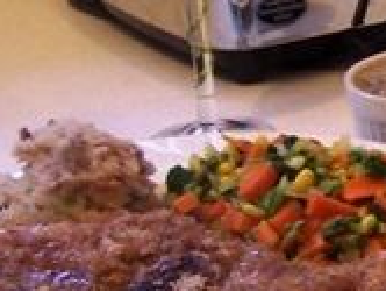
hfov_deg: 13.7
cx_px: 546
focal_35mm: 137
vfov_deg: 10.8
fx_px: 1530
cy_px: 112
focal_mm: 6.3
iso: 140
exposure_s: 1/15
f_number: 2.8
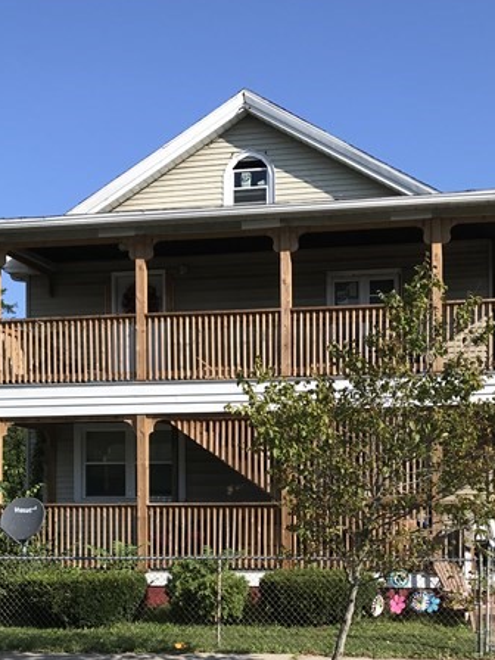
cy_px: 522
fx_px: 915
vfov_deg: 38.3
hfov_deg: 30.1
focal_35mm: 48
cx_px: 323
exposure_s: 1/1709
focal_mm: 3.99
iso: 20
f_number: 1.8
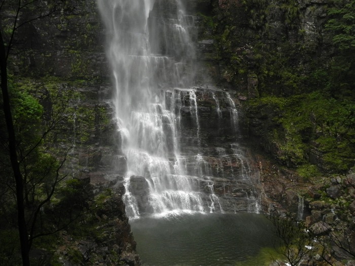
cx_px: 178
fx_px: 297
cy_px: 133
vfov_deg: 48.2
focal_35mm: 29
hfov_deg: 61.7
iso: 160
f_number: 5
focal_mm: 5.2
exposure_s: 1/182
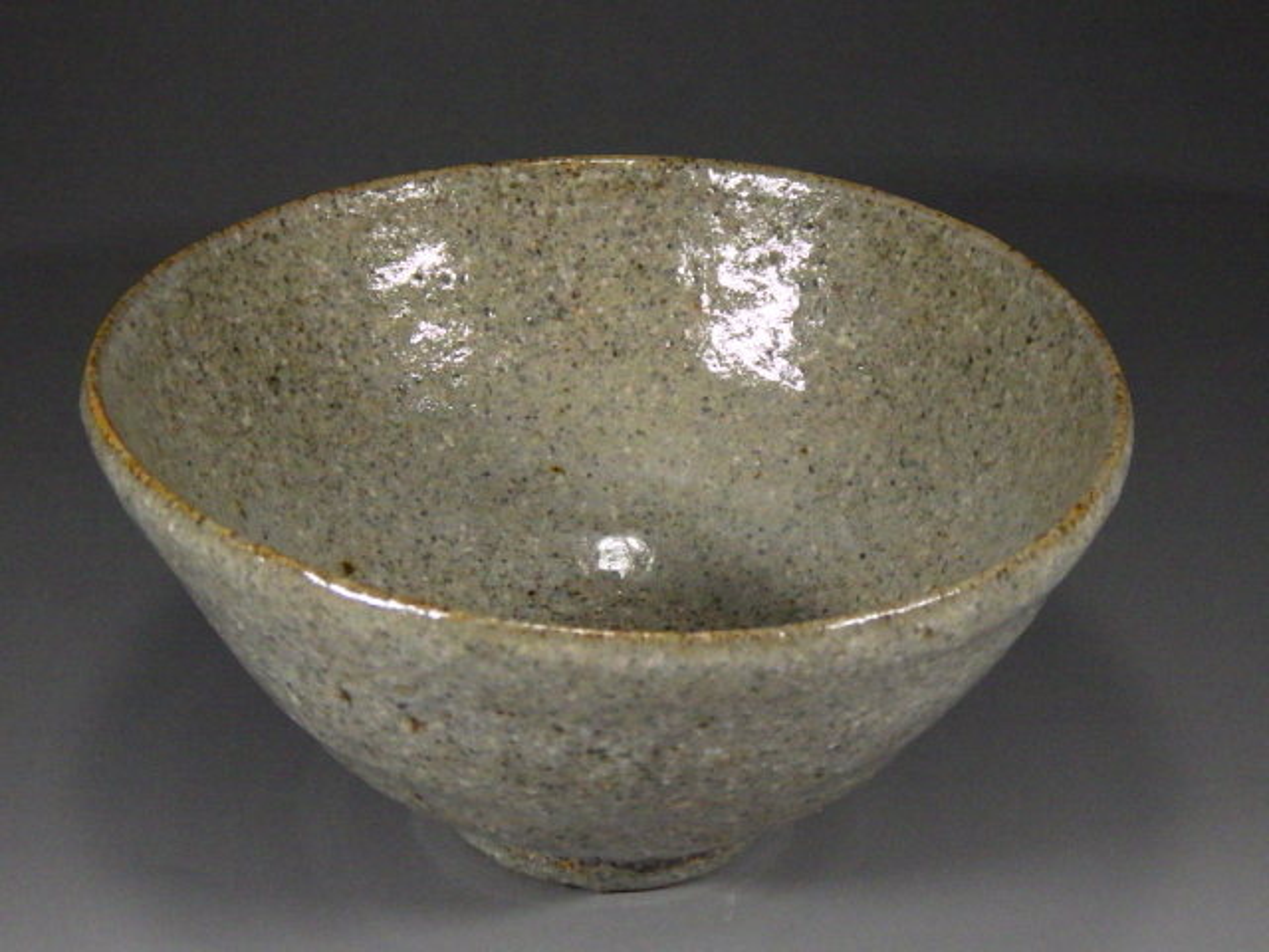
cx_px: 634
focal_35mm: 94
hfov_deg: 20.9
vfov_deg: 15.7
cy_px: 476
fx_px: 3446
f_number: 5
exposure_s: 1/80
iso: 400
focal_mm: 16.7
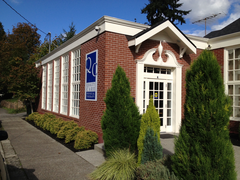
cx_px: 120
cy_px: 90
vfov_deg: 40.7
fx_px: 243
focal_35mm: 35
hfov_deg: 52.6
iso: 50
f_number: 2.4
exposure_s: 1/2513
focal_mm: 4.28
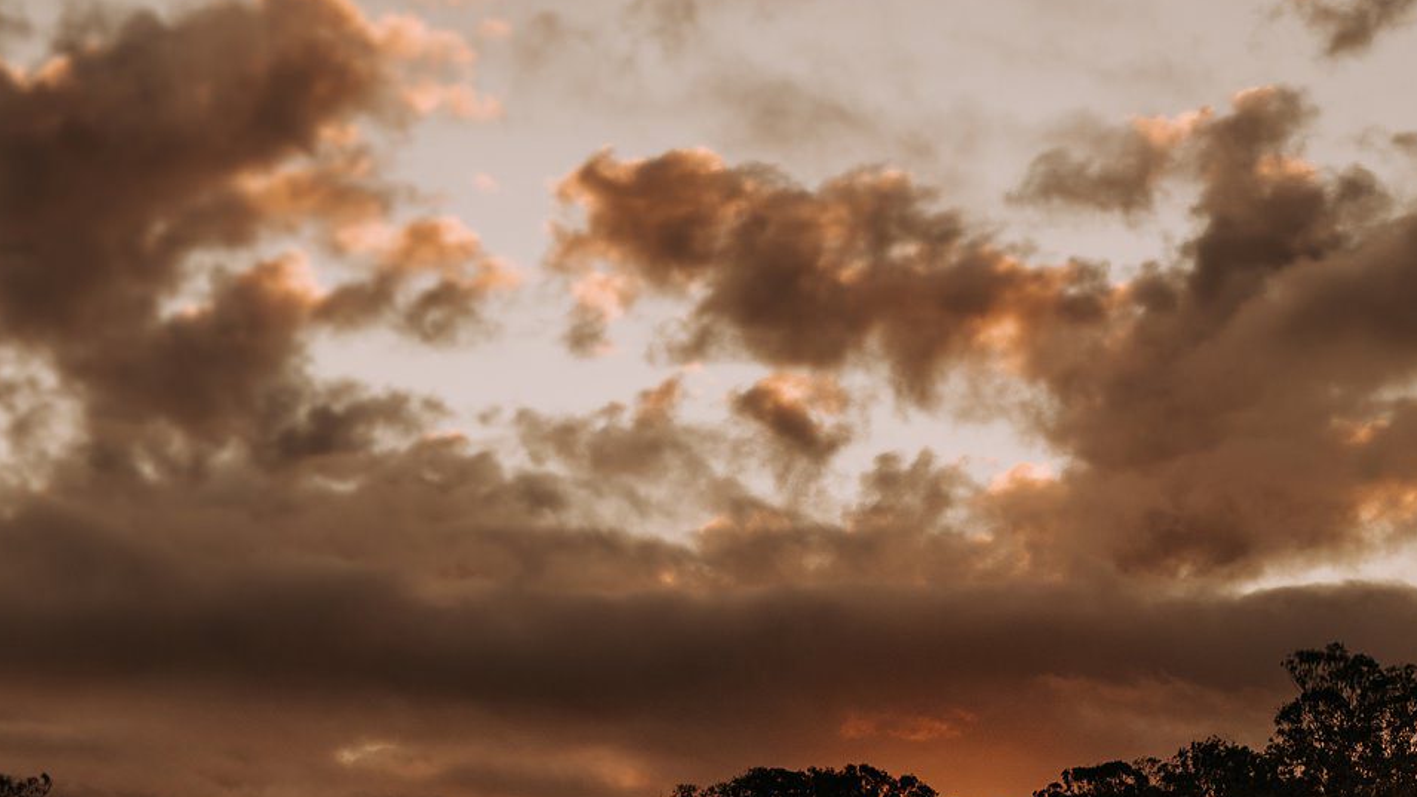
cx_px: 653
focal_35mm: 96
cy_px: 792
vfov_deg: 12.5
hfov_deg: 22.2
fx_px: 3607
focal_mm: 35
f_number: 9
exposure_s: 1/200
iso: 250
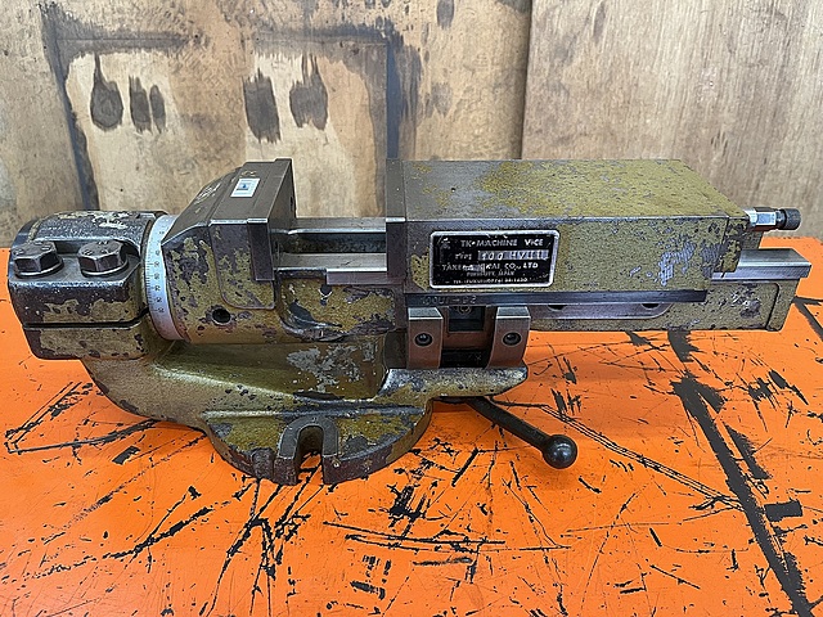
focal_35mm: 26
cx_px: 412
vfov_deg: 53.1
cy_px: 308
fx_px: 618
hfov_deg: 67.3
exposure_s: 1/60
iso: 125
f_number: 1.6
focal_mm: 5.1
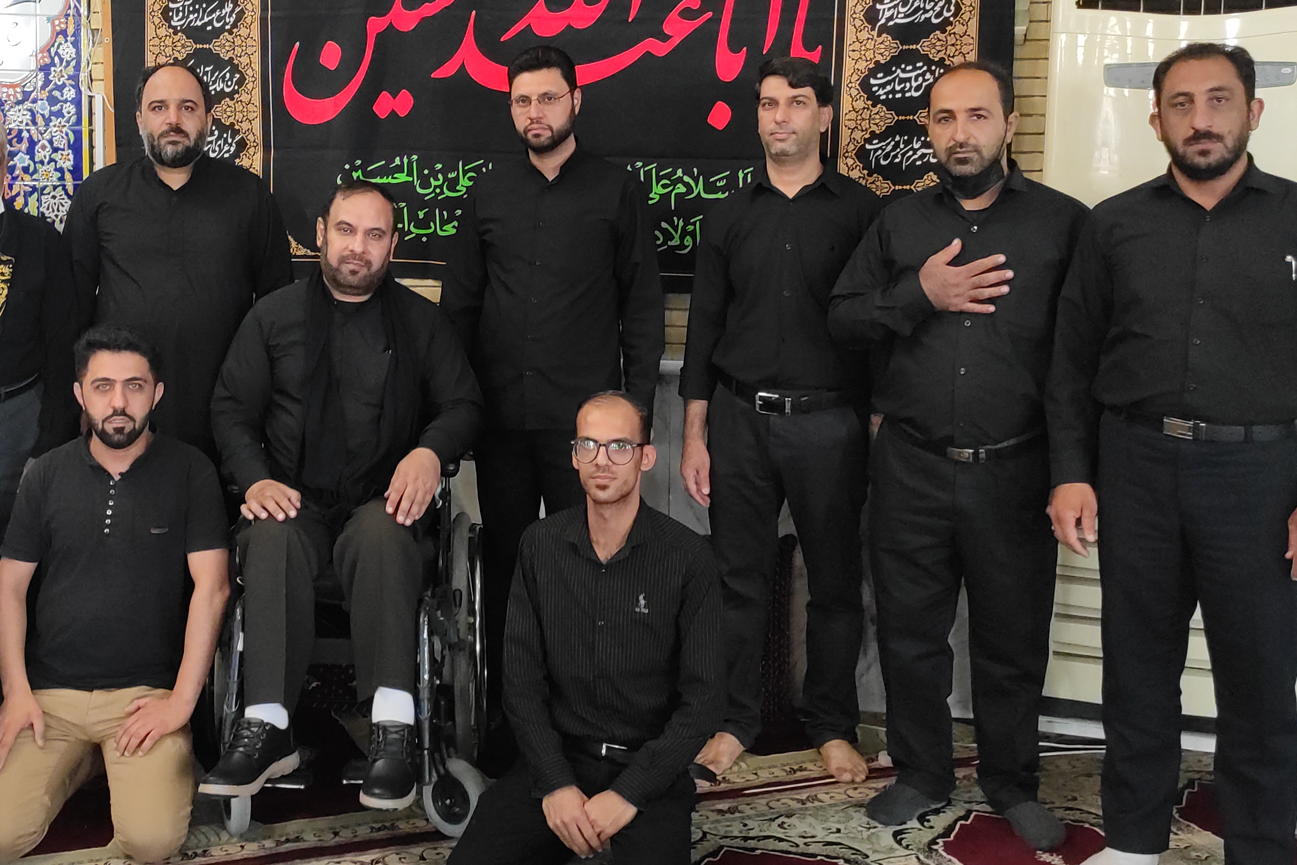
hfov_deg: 42.2
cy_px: 318
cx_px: 441
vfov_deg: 29.1
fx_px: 1657
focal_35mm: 46
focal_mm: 4.77
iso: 663
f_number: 1.75
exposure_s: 1/60
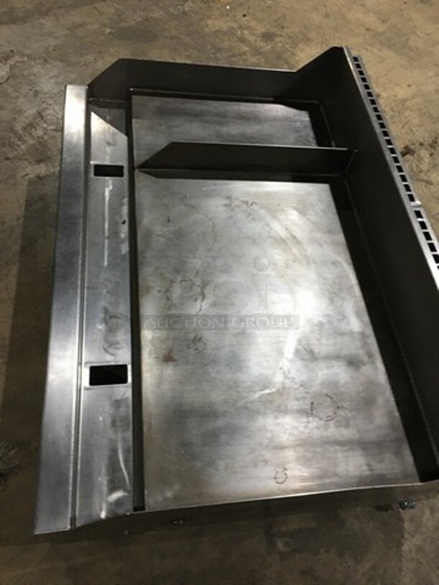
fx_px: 490
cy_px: 292
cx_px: 220
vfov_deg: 61.7
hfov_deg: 48.2
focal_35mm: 29
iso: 100
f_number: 2.2
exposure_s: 1/15
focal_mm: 4.15
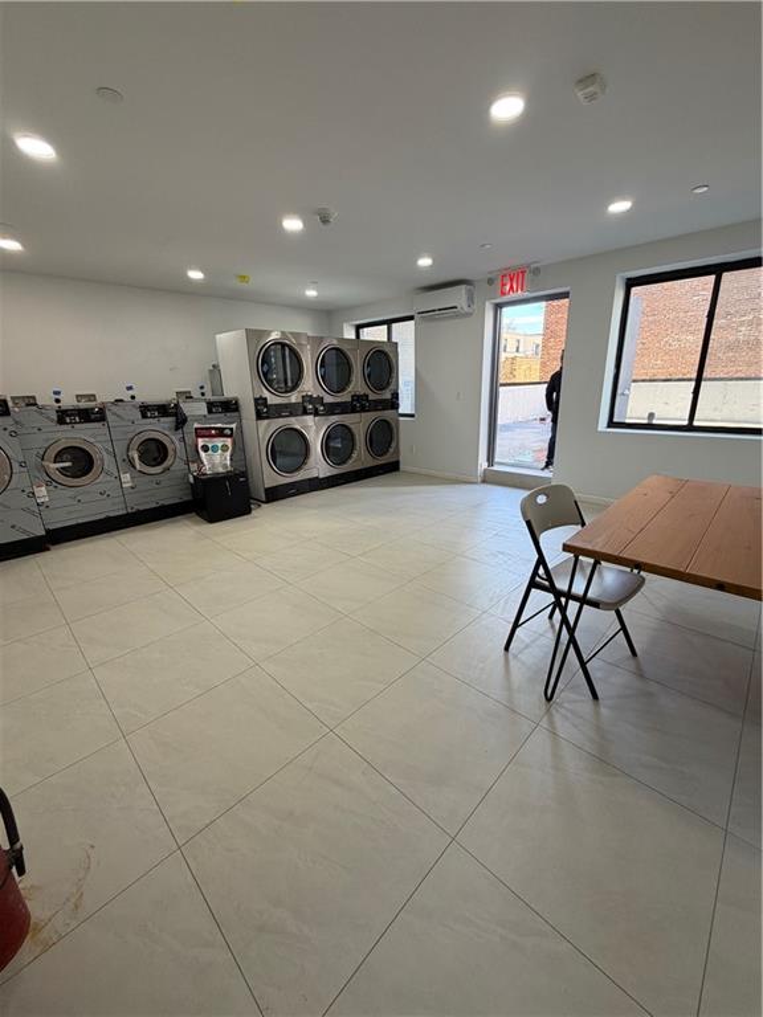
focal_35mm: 14
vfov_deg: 102.1
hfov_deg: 85.7
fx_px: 411
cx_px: 382
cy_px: 508
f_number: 2.2
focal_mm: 2.22
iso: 125
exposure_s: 1/121
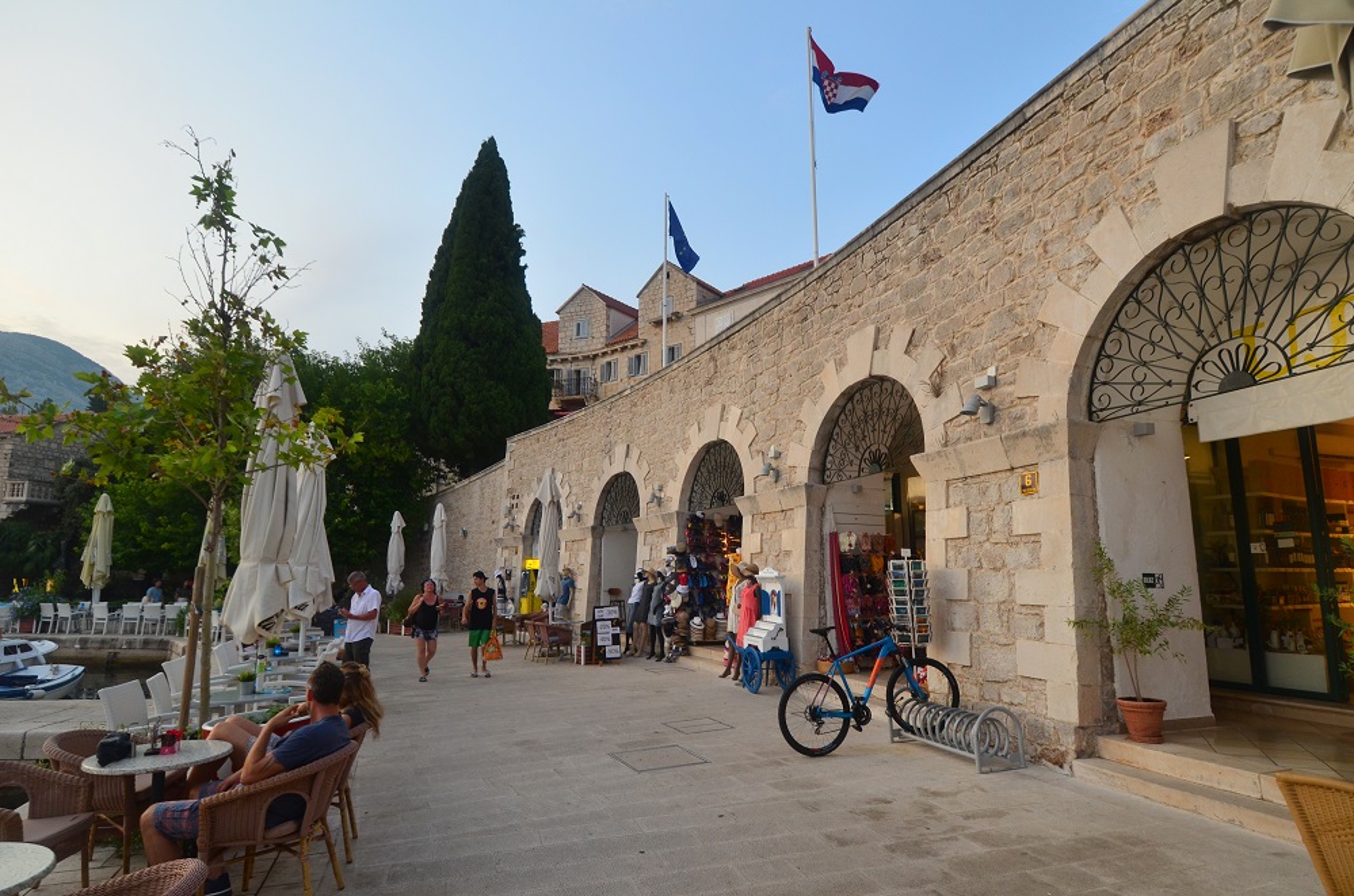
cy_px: 448
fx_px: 1238
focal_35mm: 33
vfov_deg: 39.8
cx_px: 677
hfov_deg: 57.3
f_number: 5.6
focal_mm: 22
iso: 400
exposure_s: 1/100
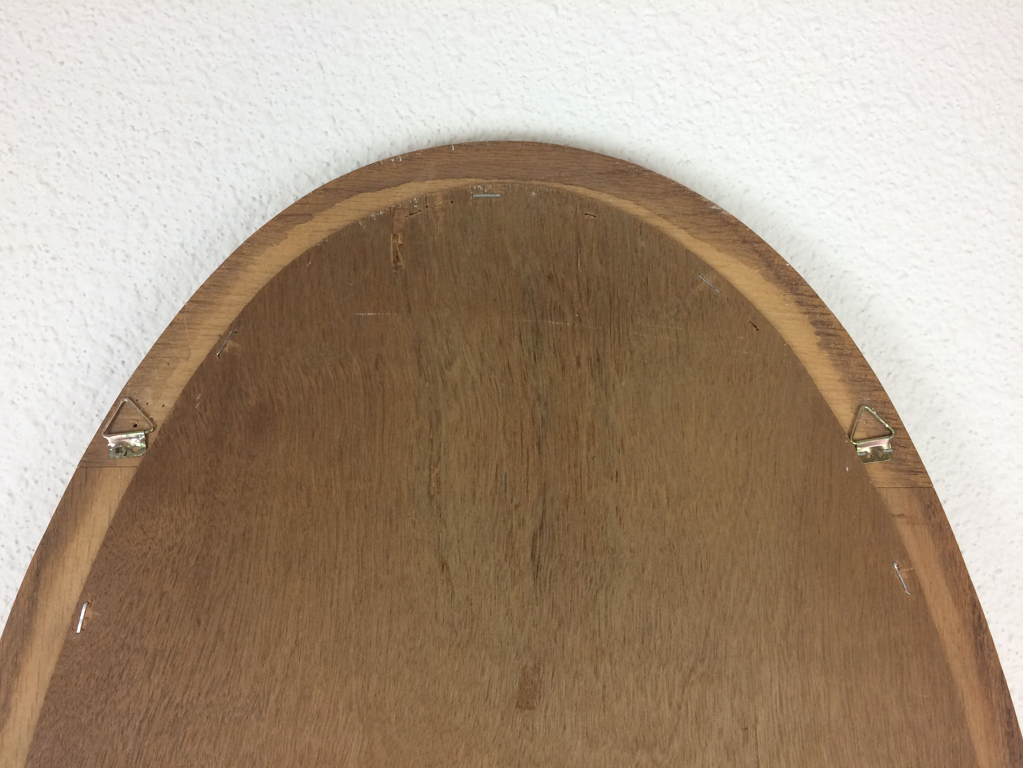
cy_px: 384
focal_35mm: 29
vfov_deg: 48.2
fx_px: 857
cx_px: 512
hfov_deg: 61.7
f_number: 2.2
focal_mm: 4.15
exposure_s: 1/33
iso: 40
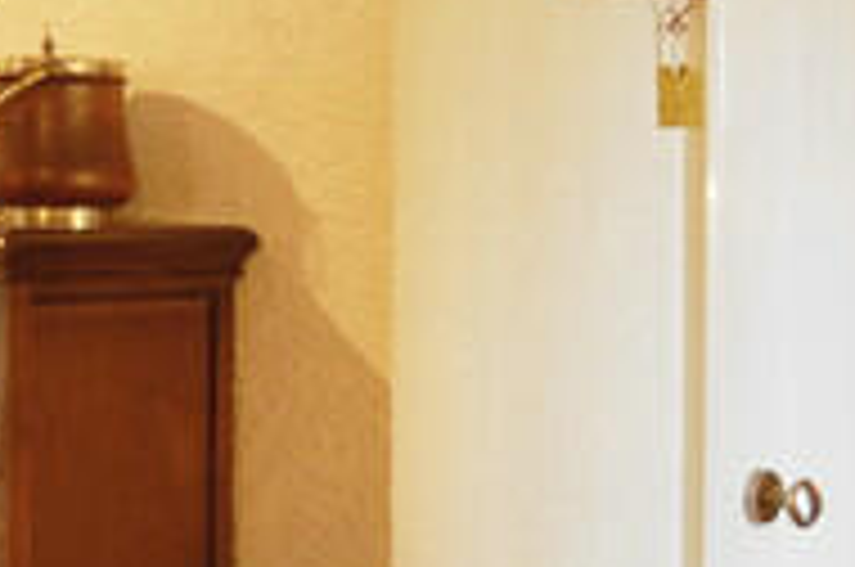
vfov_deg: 16.4
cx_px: -140
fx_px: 1920
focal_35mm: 81
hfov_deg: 23.2
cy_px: 578
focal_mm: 10
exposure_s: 1/10
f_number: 4
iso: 200
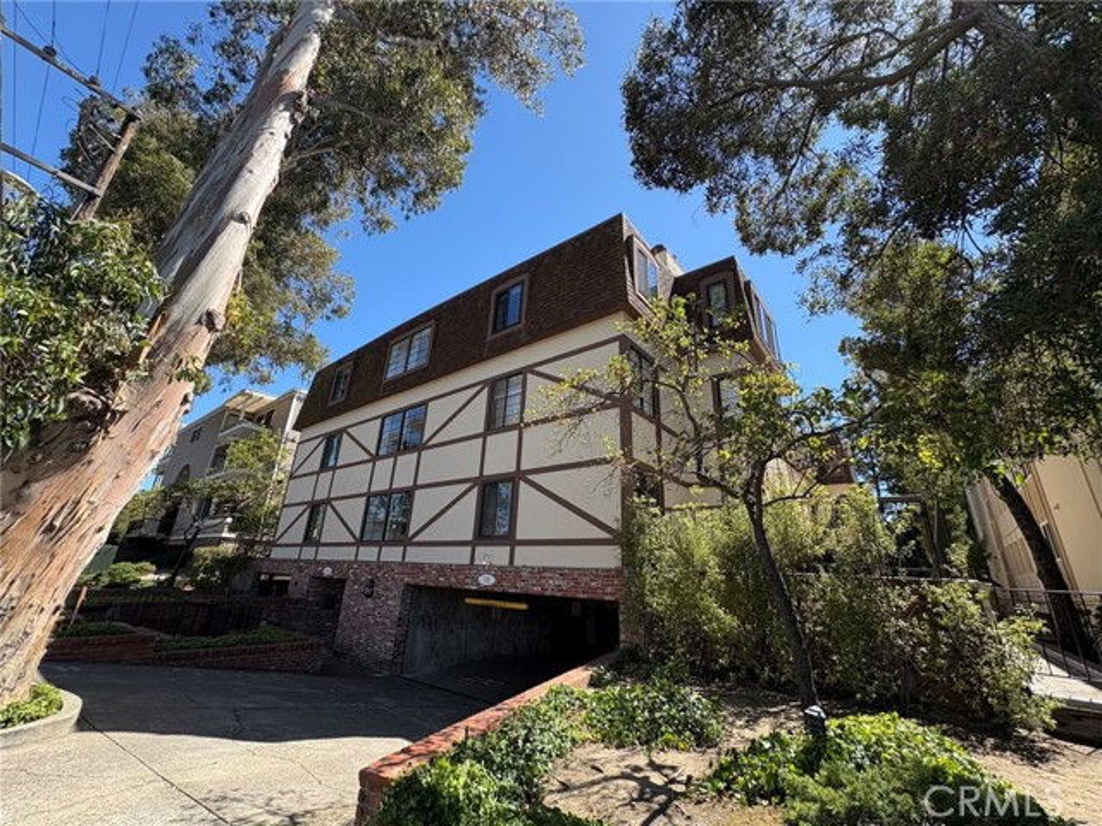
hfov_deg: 102.1
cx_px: 551
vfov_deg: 85.7
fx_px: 446
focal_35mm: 14
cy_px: 413
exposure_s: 1/565
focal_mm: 2.22
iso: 50
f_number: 2.2
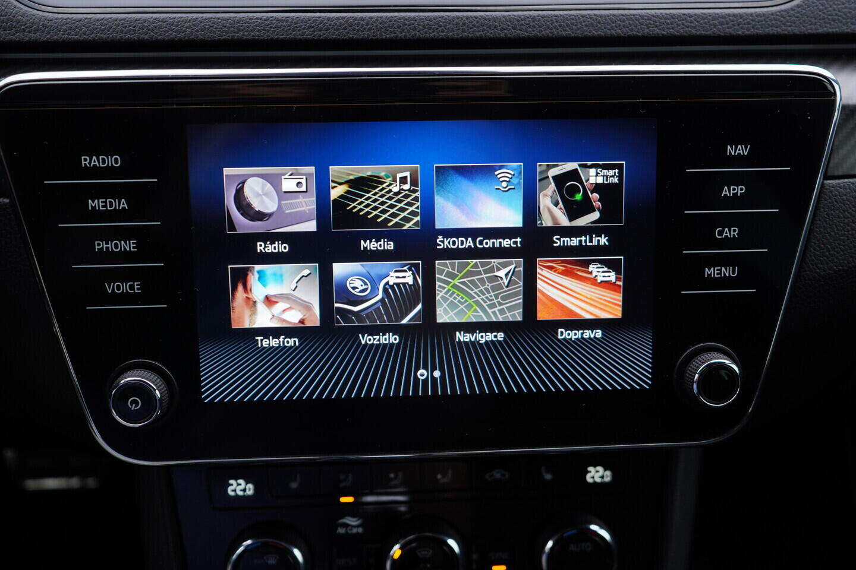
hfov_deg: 53.1
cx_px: 428
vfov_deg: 36.9
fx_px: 856
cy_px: 285
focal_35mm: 36
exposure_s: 1/50
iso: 125
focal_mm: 24
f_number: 3.2
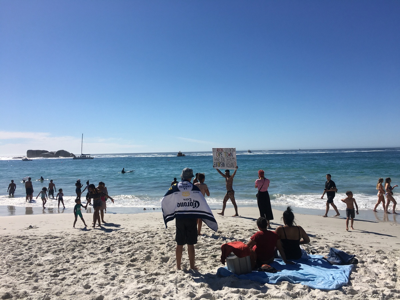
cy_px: 150
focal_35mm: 29
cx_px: 200
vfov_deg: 48.2
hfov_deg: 61.7
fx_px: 335
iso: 25
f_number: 2.2
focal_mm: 4.15
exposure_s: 1/3846
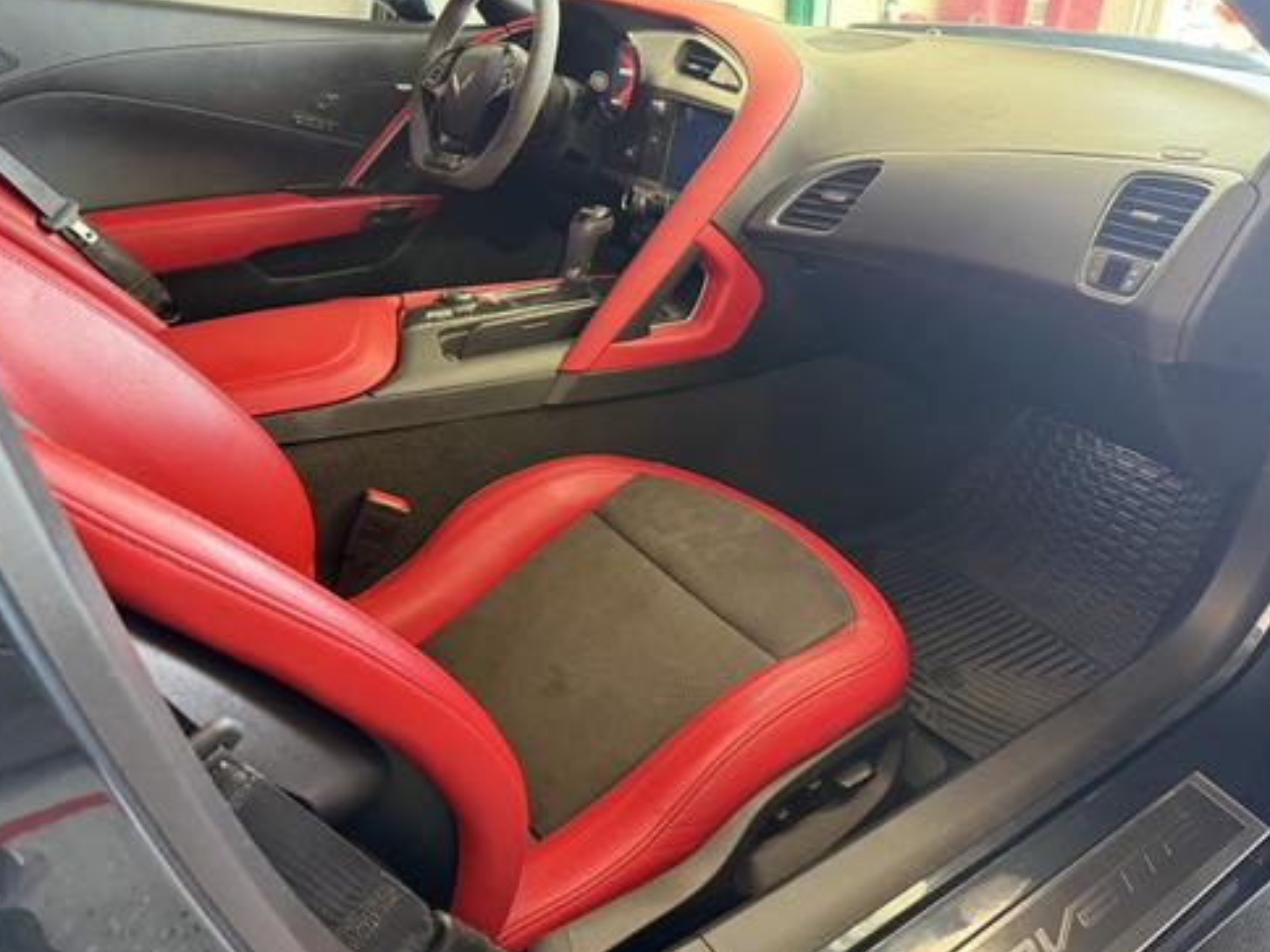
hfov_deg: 69.4
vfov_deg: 54.9
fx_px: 917
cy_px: 480
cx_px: 622
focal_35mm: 25
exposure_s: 1/60
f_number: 1.78
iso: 500
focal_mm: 6.76
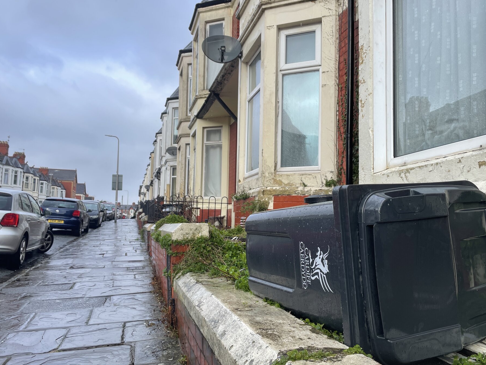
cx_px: 259
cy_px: 187
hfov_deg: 63.4
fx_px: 393
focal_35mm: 28
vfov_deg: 49.7
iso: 32
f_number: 1.6
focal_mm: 4.2
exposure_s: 1/530
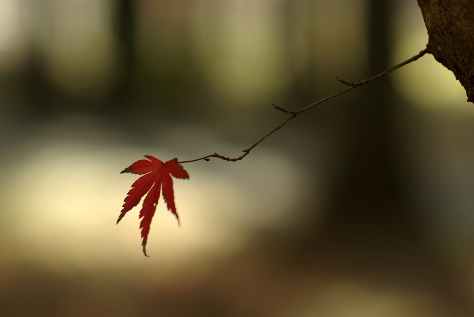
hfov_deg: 16.1
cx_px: 237
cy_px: 158
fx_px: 1680
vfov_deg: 10.8
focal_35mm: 128
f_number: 2.8
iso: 200
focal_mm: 85
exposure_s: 1/500
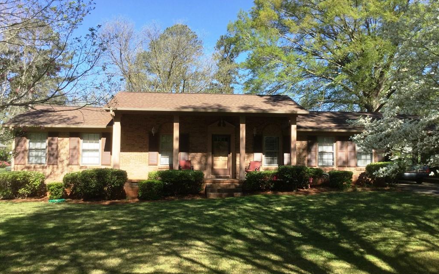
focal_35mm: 33
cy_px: 137
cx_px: 219
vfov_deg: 38.3
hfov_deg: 58.2
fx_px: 395
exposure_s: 1/637
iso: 25
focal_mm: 3.3
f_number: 2.4
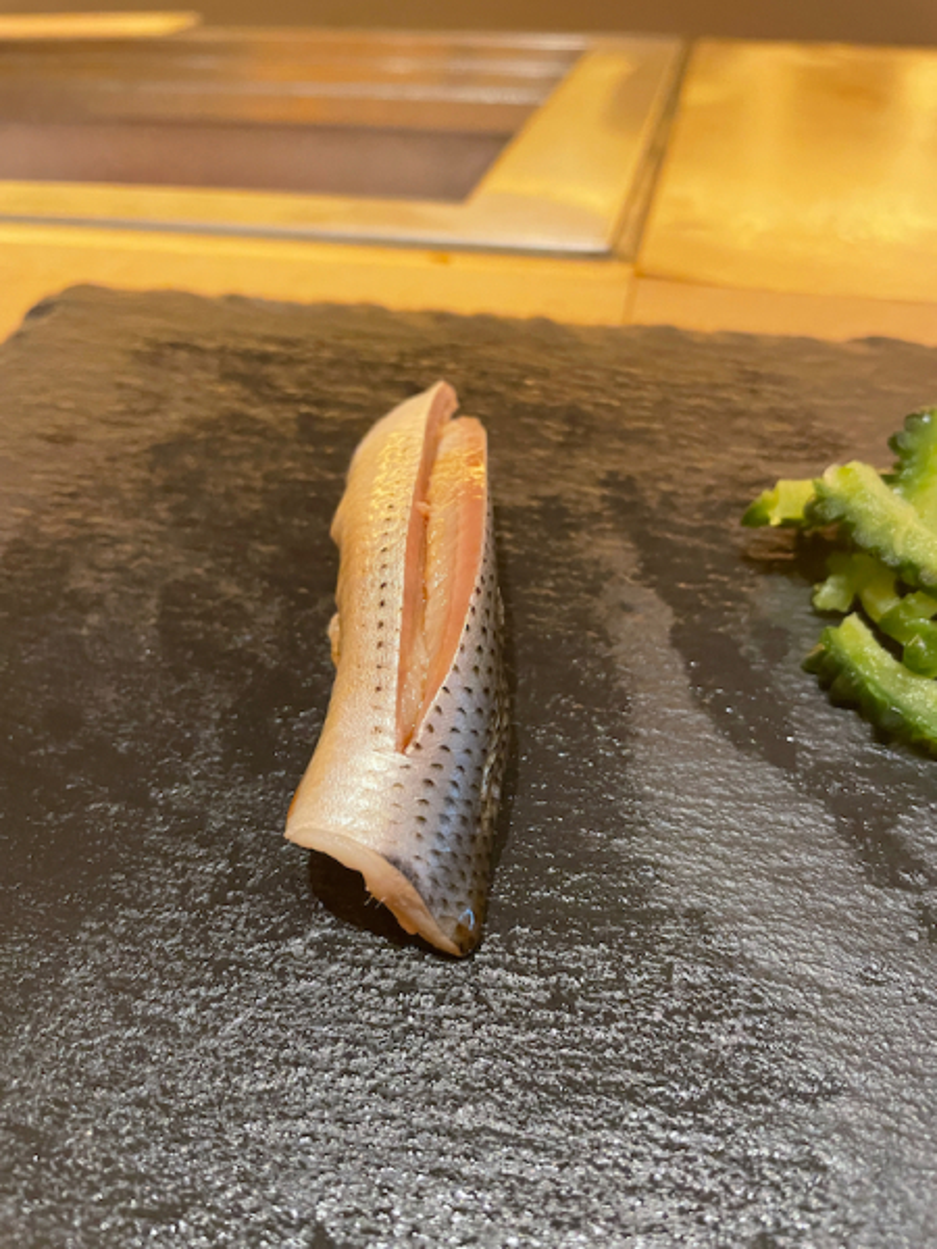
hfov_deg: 53.1
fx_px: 938
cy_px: 624
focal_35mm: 26
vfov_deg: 67.3
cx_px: 468
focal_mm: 4.2
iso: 400
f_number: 1.6
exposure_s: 1/55
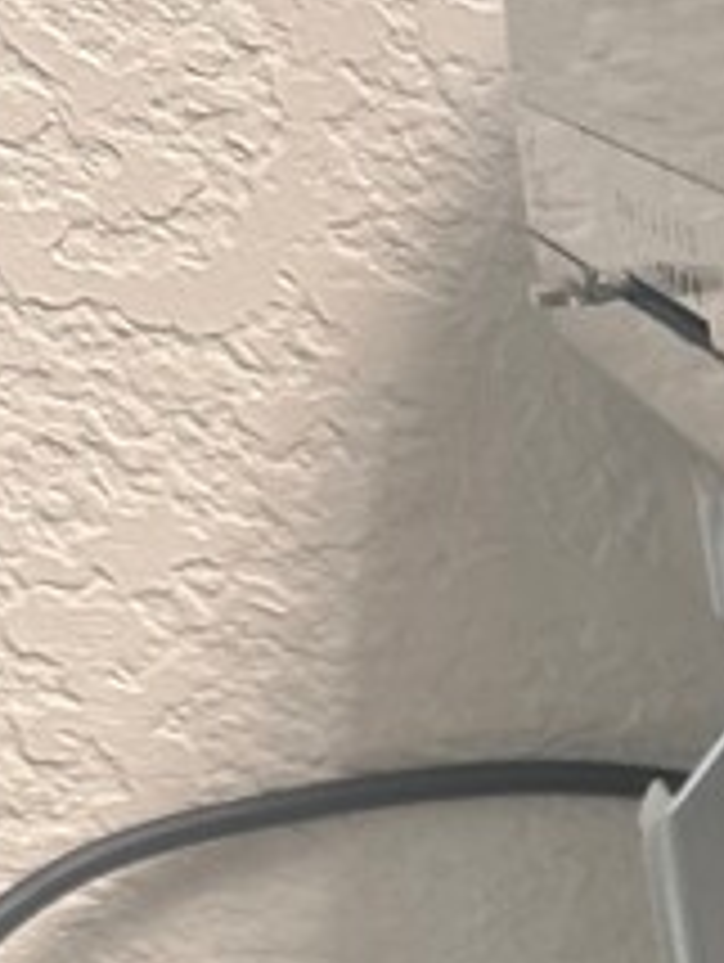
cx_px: 1304
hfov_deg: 14.3
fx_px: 2533
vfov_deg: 19.6
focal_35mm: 91
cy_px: 1298
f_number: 1.78
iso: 320
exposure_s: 1/60
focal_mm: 6.86
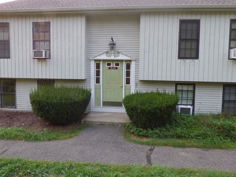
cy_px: 81
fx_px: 170
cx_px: 119
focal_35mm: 25
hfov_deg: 69.4
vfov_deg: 54.8
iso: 100
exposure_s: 1/200
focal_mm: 3.58
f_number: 2.8
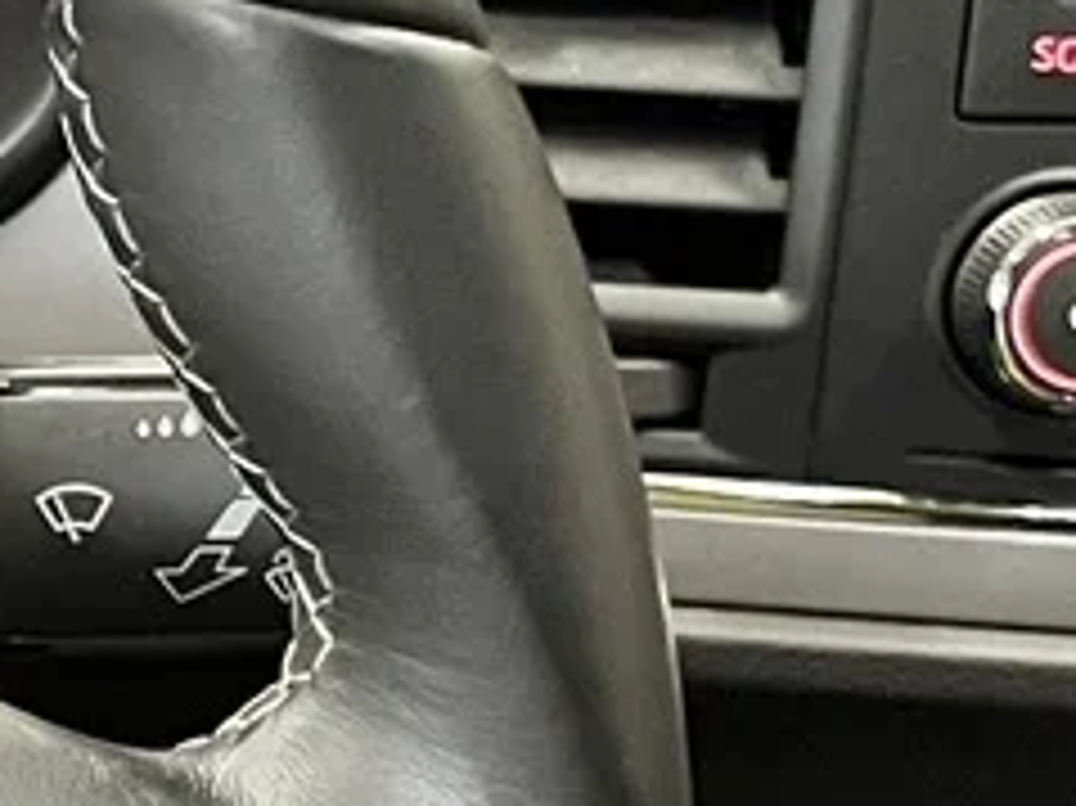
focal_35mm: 174
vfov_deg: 8.5
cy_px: 842
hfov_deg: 10.7
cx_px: -824
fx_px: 5406
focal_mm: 5.1
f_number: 1.6
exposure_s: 1/33
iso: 500
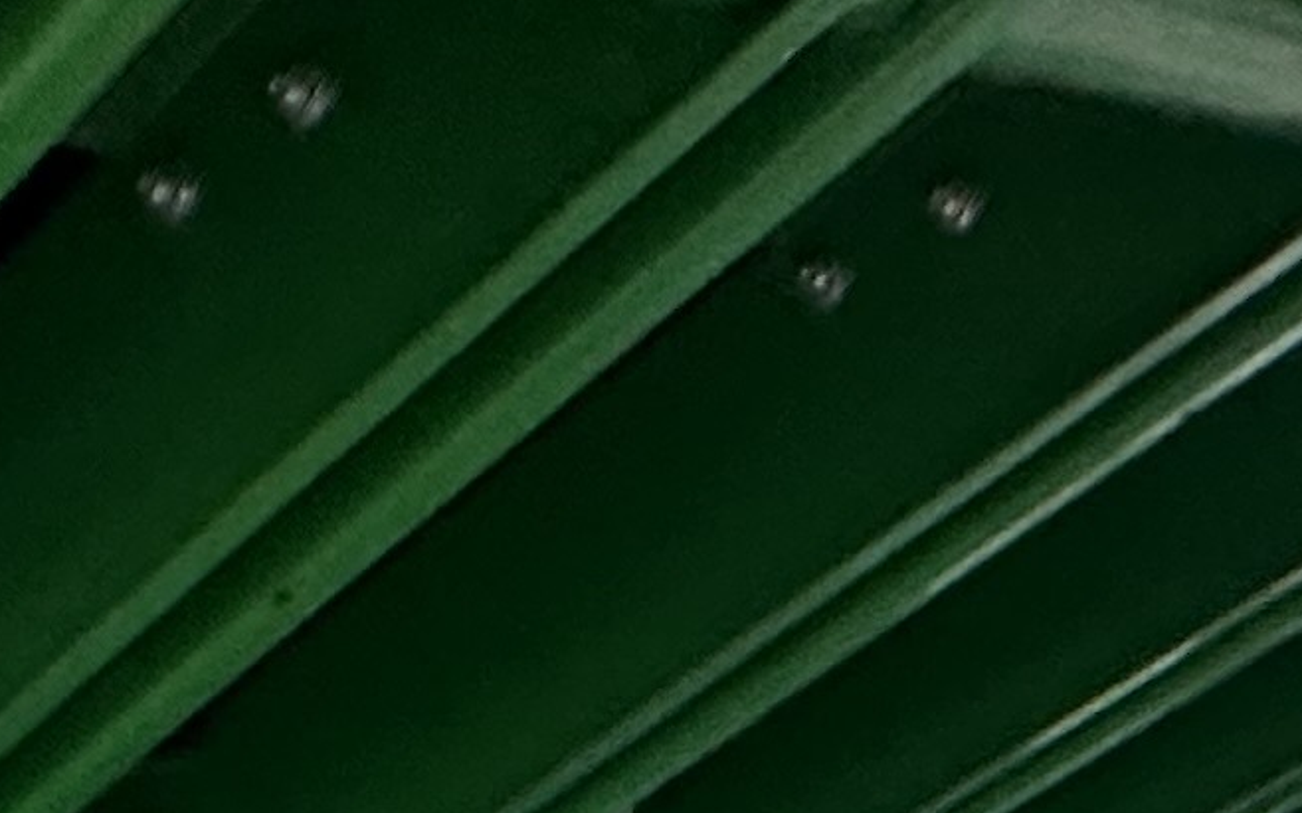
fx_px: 3228
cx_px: -204
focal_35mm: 91
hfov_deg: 21.4
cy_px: 2073
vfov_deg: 11.4
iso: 100
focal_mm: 2.22
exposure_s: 1/99
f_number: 2.2
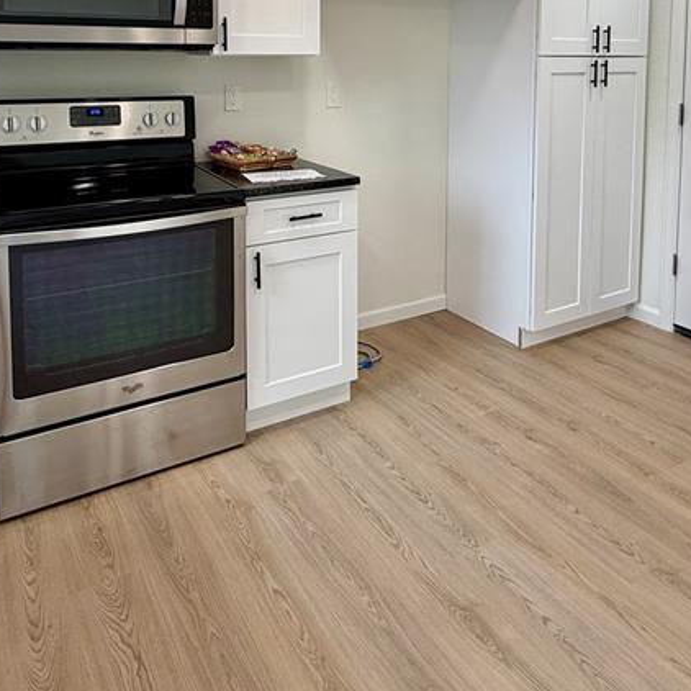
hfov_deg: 54.0
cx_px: 368
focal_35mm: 30
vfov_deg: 49.5
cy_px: 101
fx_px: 678
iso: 80
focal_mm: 2.22
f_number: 2.2
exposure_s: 1/99
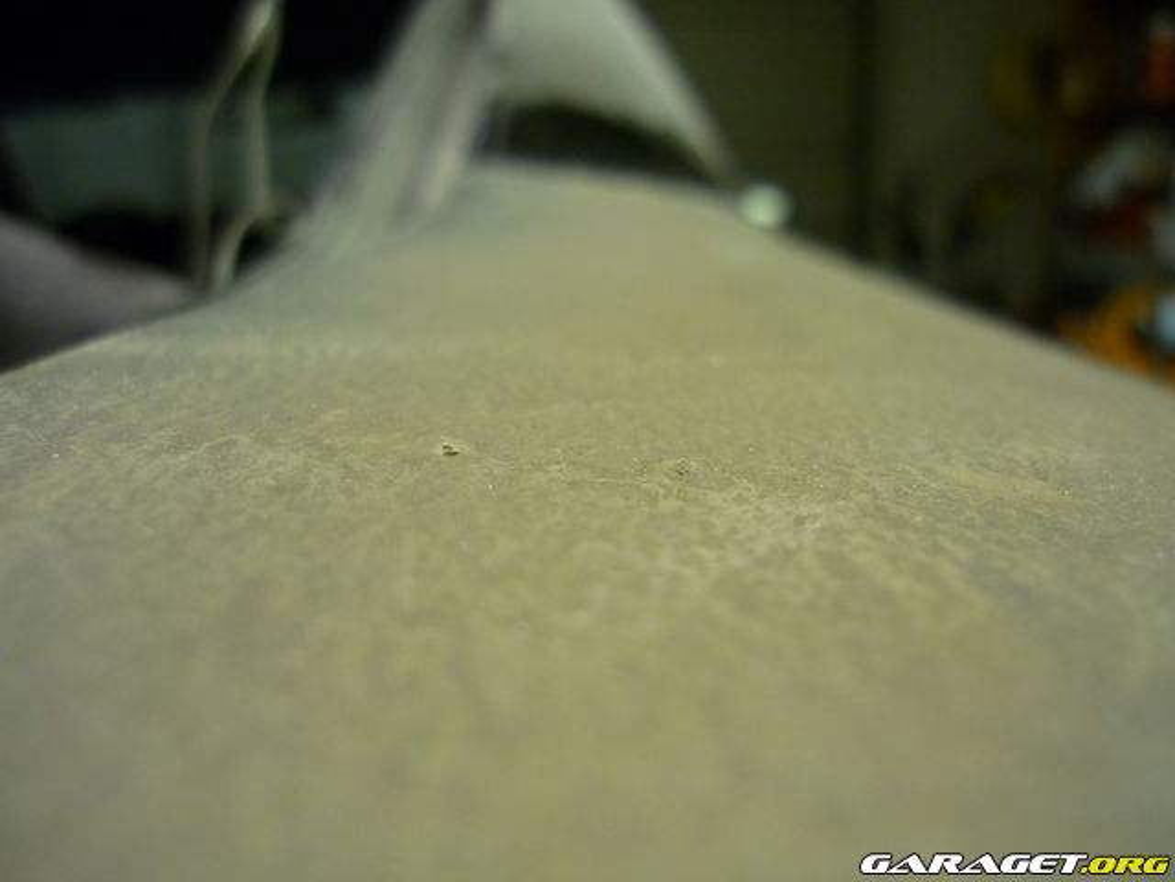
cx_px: 588
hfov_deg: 55.4
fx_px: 1120
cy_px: 441
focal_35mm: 33
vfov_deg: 42.9
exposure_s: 1/30
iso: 200
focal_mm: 5.5
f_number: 2.8
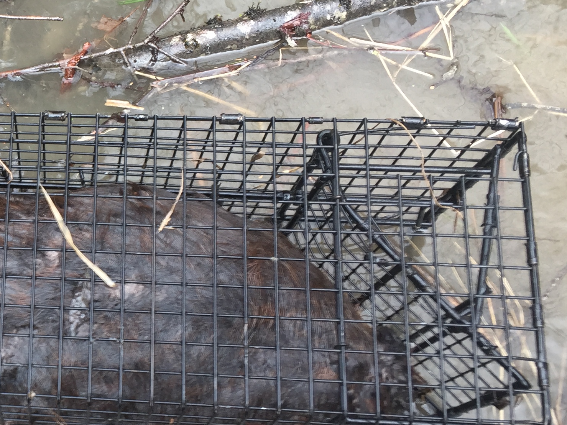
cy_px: 236
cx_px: -49
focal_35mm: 64
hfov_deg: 27.8
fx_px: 1048
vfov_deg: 22.9
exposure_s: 1/60
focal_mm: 4.15
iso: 32
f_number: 2.2
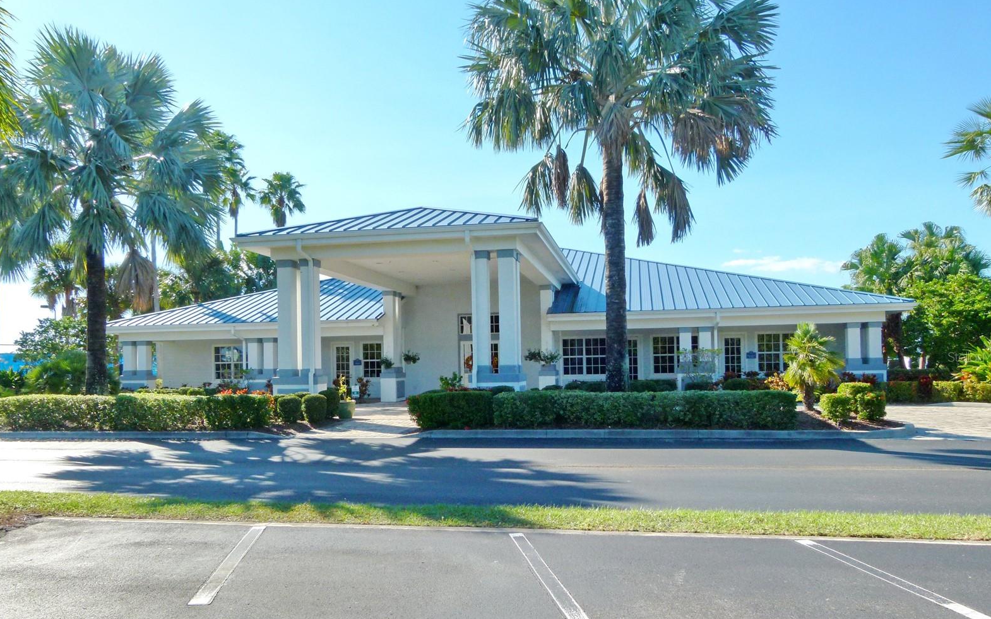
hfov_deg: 68.4
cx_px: 502
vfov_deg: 45.9
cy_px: 357
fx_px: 729
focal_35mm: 27
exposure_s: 1/500
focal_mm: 4.5
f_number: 4
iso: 100
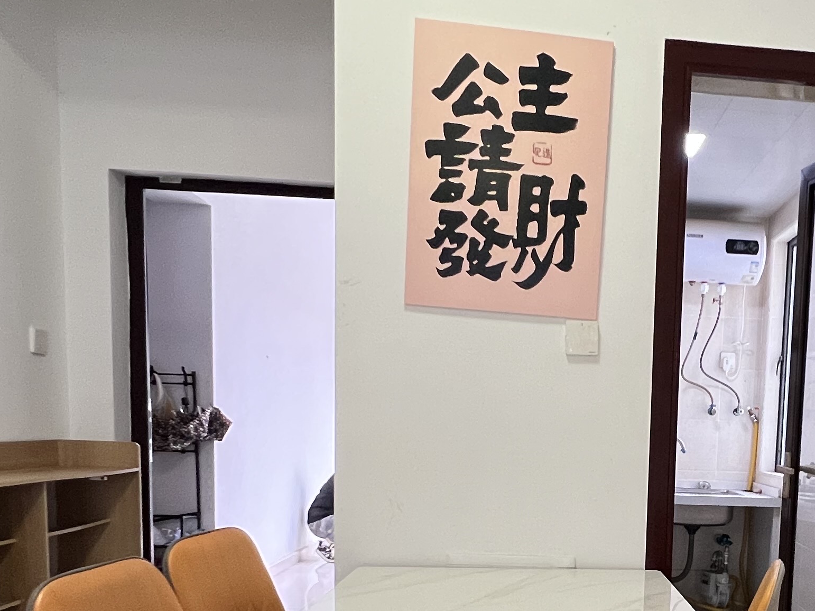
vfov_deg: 39.4
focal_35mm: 34
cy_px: 523
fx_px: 800
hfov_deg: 51.0
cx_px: 639
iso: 320
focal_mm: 1.57
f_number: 1.8
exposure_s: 1/60
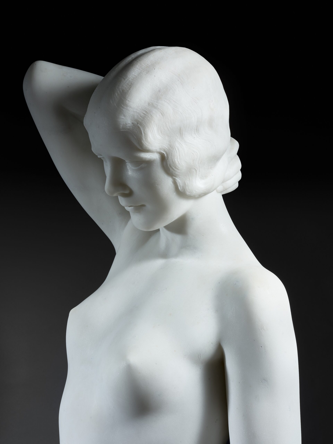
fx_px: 641
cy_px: 222
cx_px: 166
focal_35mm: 50
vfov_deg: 38.2
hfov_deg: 29.1
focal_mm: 63
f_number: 22
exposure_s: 1/100
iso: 400
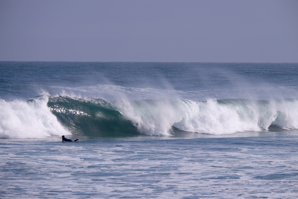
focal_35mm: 345
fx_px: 2856
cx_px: 149
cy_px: 100
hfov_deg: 6.0
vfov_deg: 4.0
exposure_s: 1/1000
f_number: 10
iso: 400
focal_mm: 230
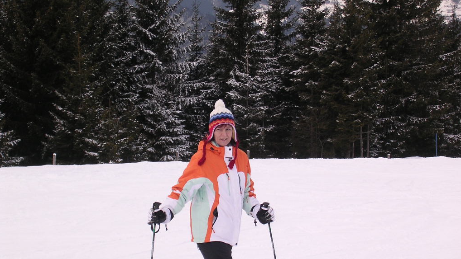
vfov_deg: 9.6
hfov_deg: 17.0
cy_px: 139
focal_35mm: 126
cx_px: 230
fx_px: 1540
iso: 100
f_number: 4.9
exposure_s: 1/142
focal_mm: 17.4
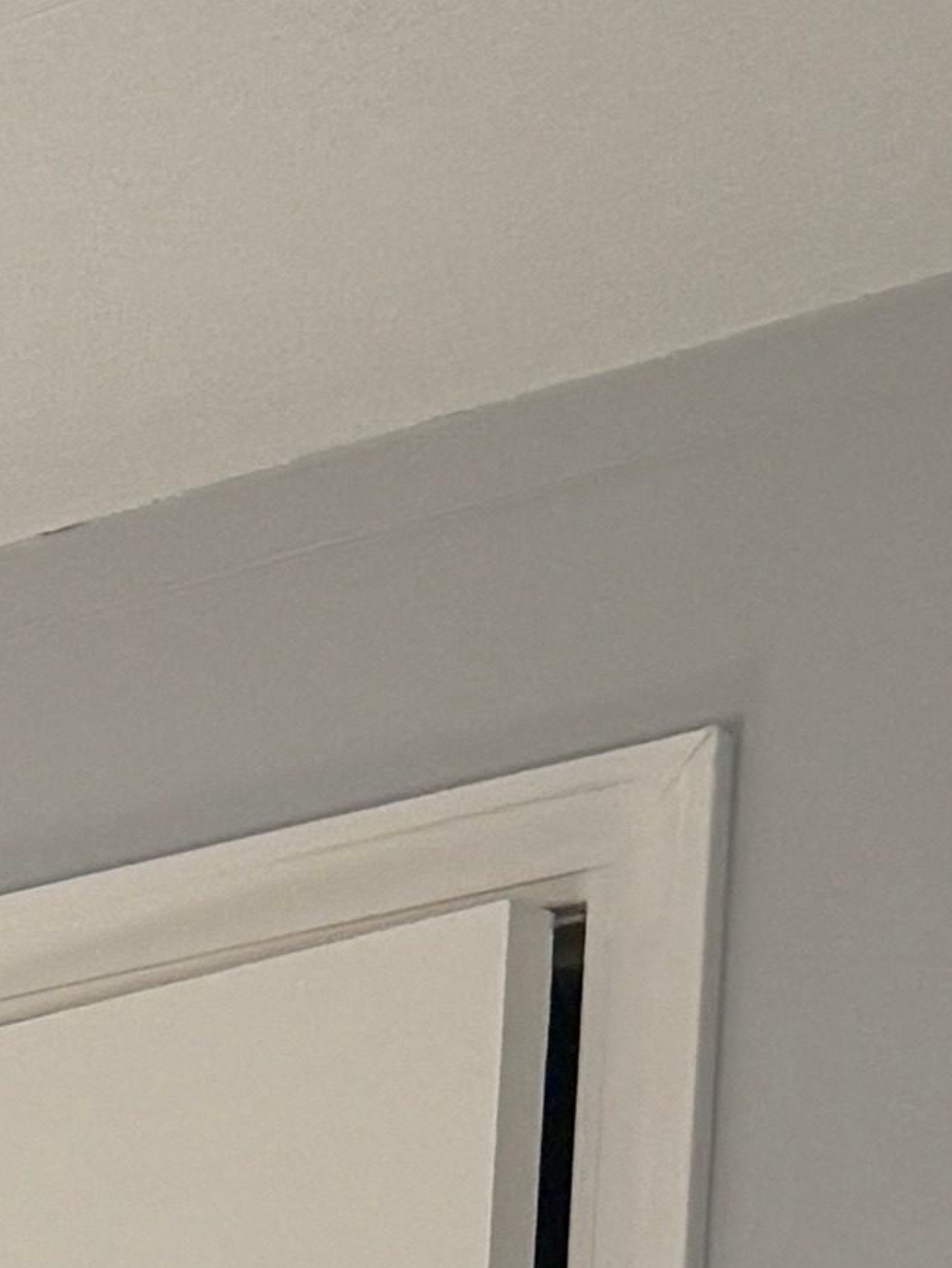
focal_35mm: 159
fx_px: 5827
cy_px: 3744
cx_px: -1061
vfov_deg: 9.7
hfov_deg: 8.7
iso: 200
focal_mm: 6.76
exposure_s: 1/103
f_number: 1.78
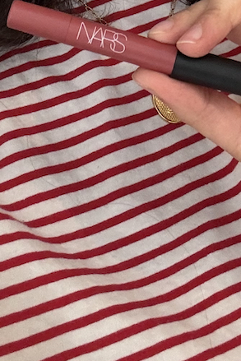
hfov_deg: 14.2
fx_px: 963
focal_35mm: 96
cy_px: -107
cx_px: 165
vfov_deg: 19.6
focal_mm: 2.69
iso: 200
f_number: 1.9
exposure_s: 1/60
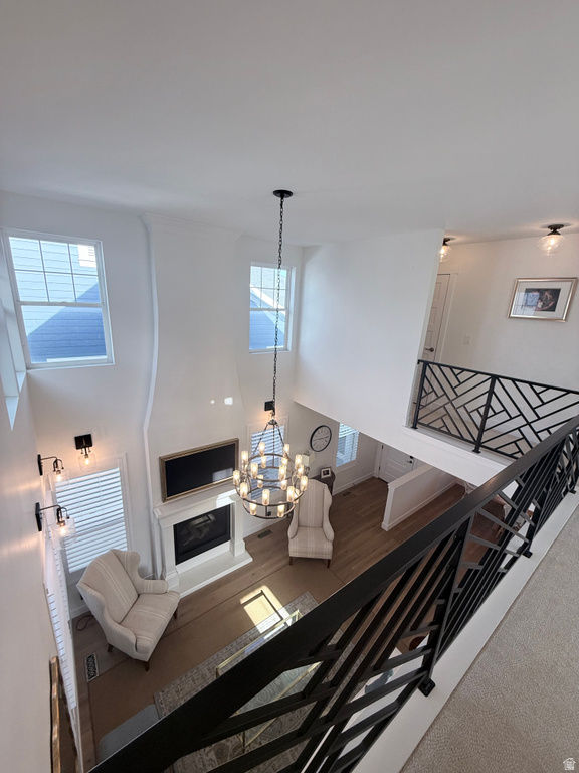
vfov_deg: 102.1
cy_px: 386
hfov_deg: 85.7
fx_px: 312
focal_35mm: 14
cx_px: 290
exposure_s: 1/138
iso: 50
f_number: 2.2
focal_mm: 2.22
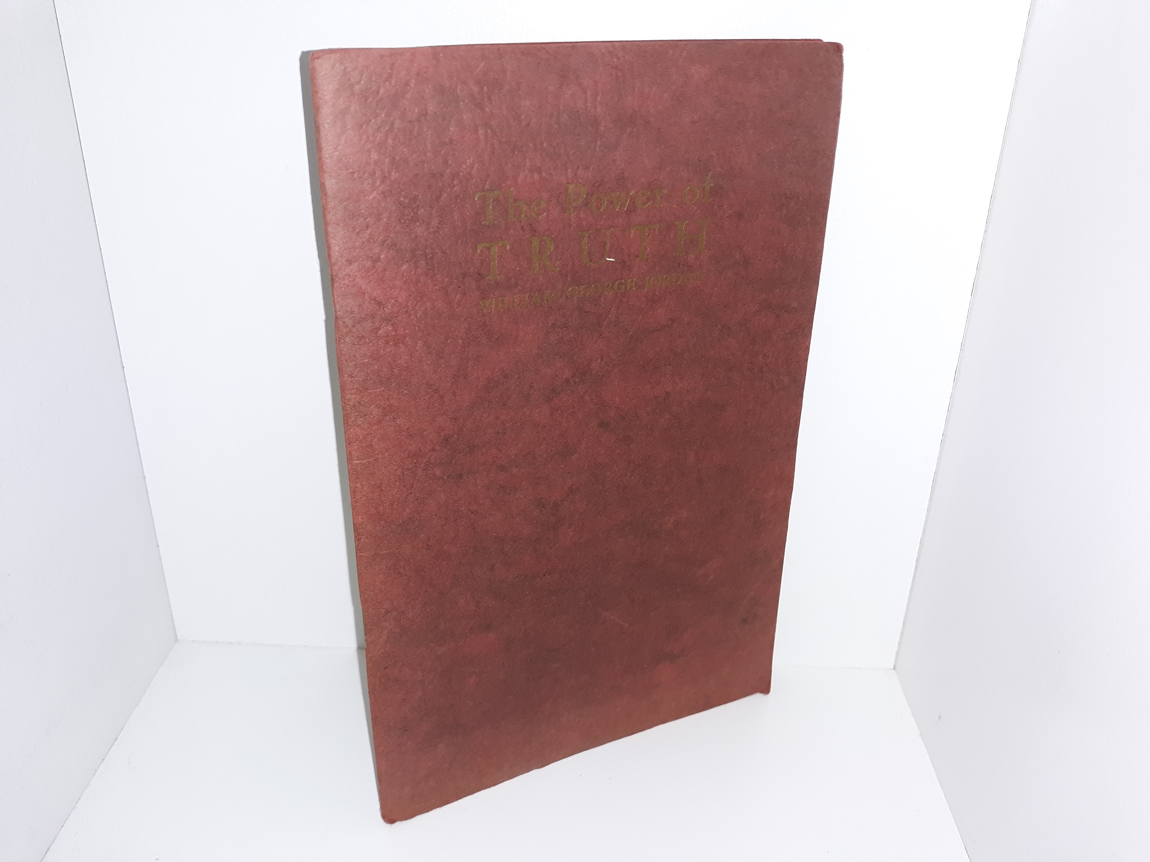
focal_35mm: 28
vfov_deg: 49.7
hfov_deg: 63.4
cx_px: 575
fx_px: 930
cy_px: 431
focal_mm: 3.7
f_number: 1.7
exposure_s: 1/120
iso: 50
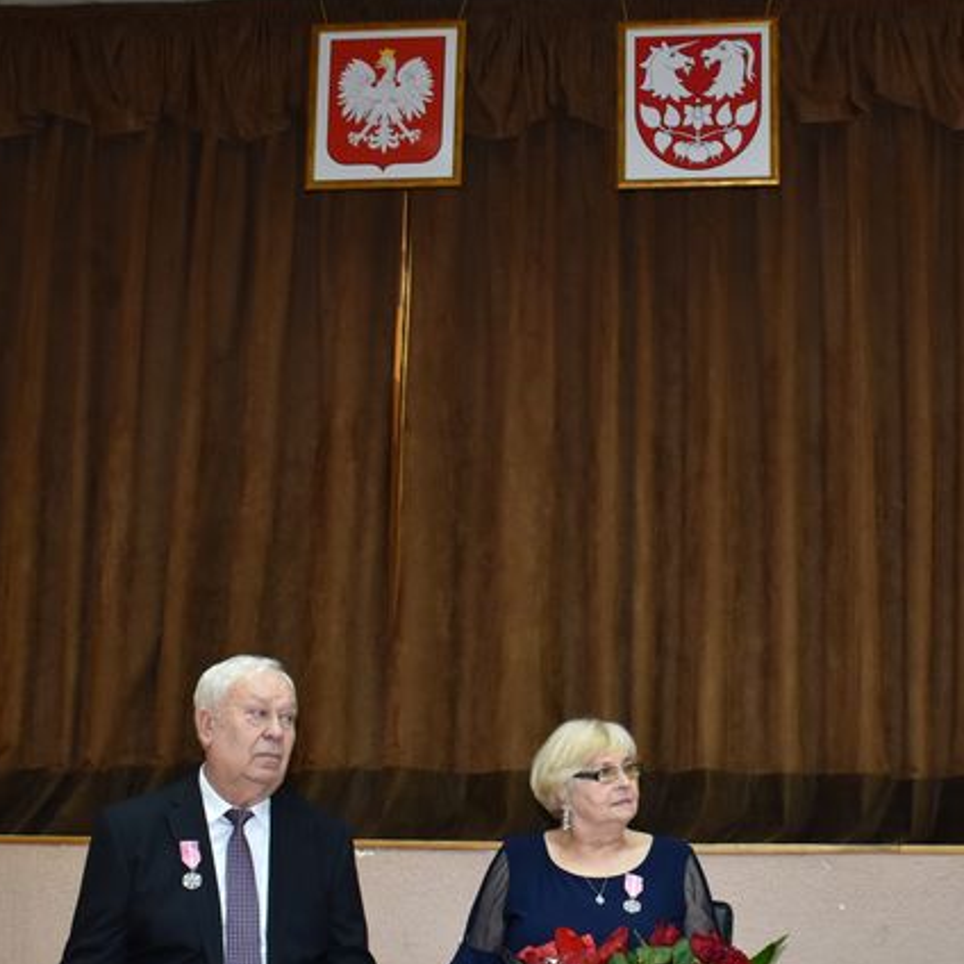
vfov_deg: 32.2
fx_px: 1638
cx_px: 691
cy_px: 709
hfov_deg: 32.3
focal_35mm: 52
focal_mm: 18
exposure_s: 1/125
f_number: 3.5
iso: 1250
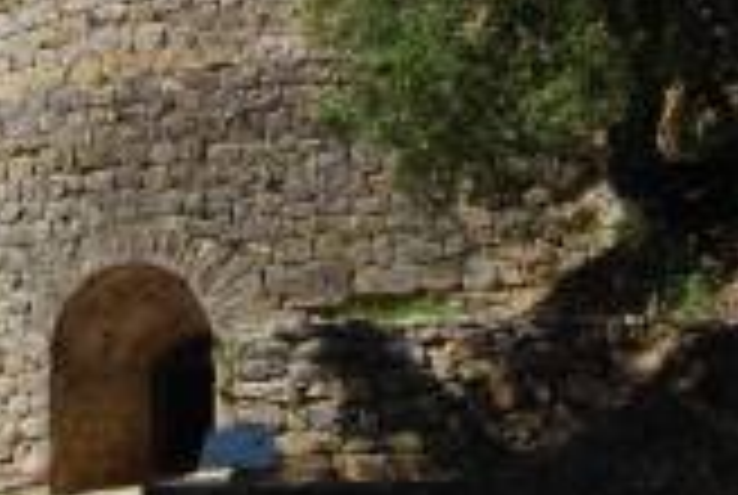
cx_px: 212
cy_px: 76
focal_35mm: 66
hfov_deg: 30.1
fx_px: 1355
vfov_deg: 20.4
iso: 400
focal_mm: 18
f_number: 14
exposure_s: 1/200
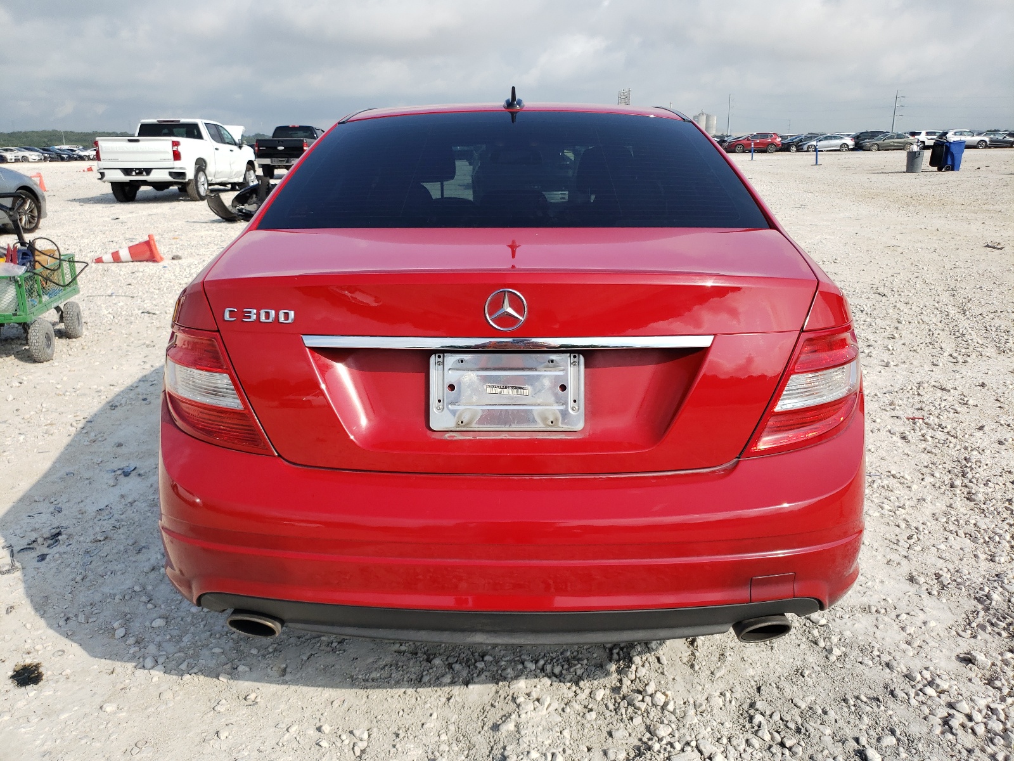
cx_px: 507
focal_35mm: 26
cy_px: 380
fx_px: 762
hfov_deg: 67.3
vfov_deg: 53.1
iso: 50
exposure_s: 1/3333
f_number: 1.5
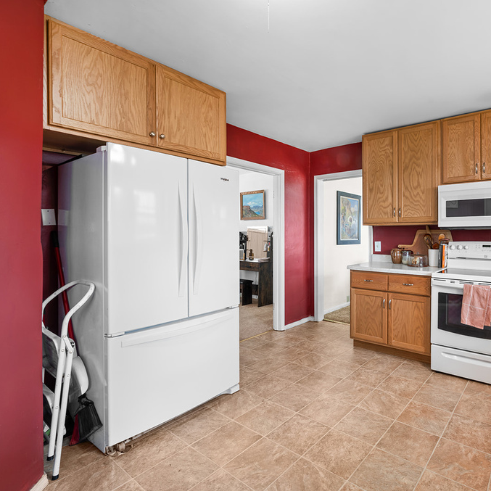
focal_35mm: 18
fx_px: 289
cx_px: 344
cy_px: 247
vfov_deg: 80.7
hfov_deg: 76.9
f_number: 10
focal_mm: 14
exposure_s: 1/1.67
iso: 100
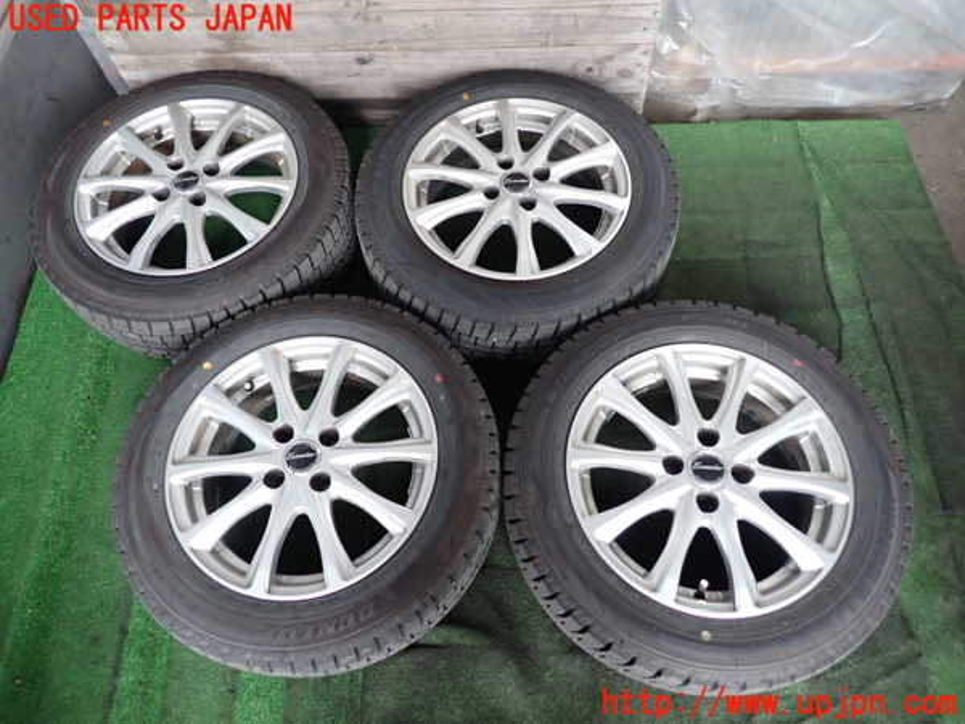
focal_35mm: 25
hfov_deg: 69.4
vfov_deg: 54.9
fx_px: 697
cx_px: 482
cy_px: 362
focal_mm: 4.5
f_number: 2
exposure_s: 1/30
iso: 320
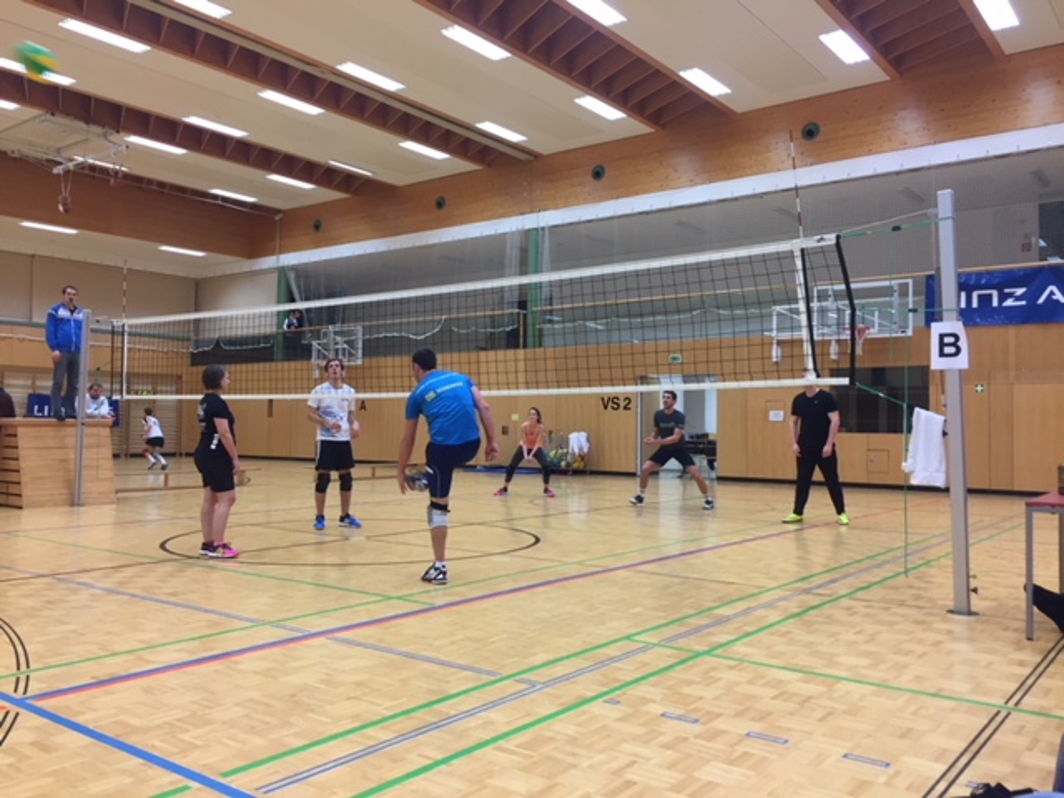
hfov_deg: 61.7
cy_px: 399
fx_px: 891
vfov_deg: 48.2
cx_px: 532
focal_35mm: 29
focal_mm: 4.15
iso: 40
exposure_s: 1/33
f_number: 2.2
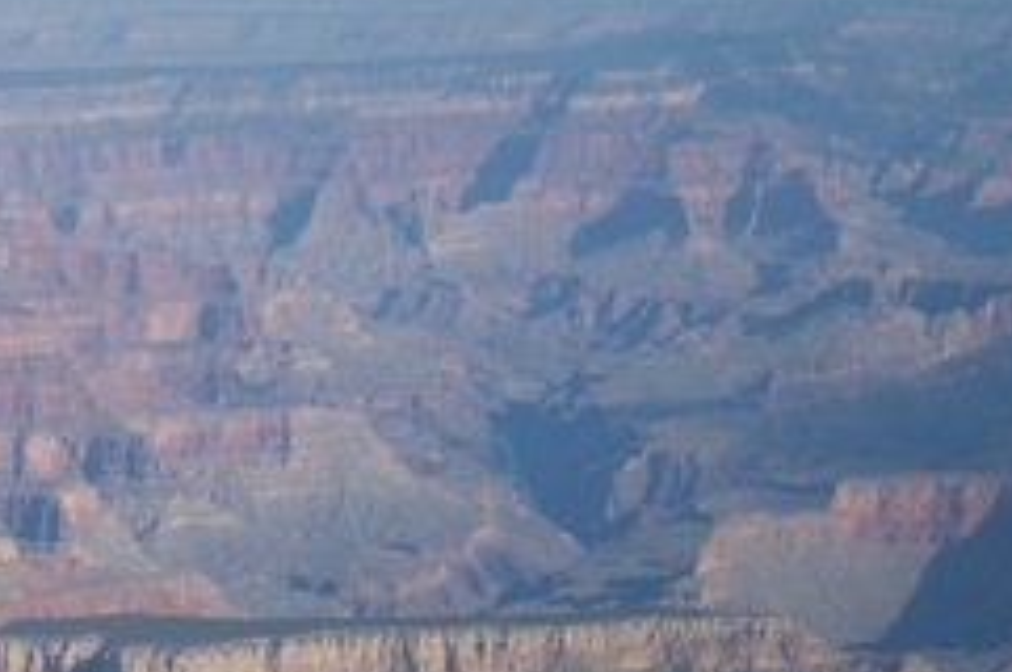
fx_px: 4242
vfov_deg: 9.0
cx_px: 101
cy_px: 485
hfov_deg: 13.5
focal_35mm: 151
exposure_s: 1/1000
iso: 200
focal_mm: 45
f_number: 5.3
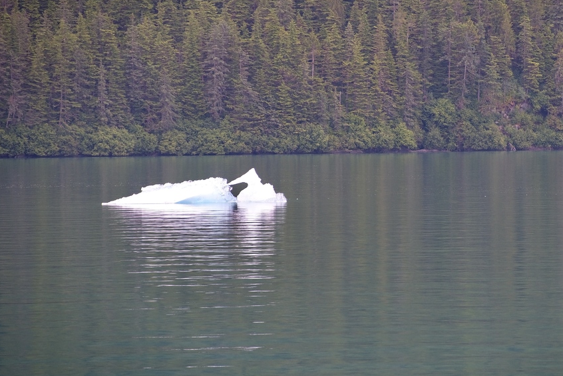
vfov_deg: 4.1
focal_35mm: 333
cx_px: 366
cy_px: 177
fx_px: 5207
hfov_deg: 6.2
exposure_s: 1/500
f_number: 5.3
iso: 640
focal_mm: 220
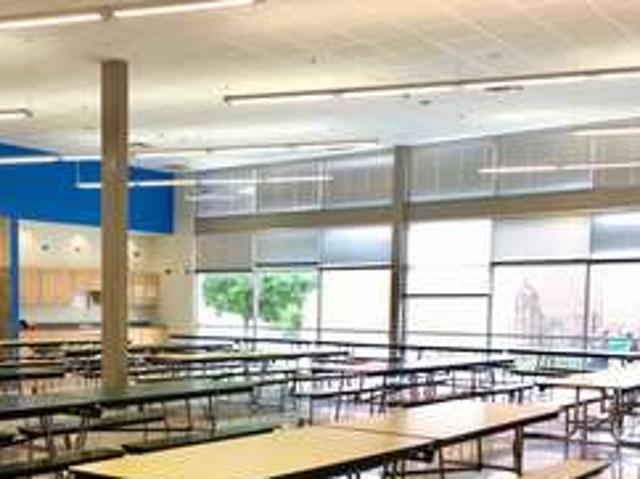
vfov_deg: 29.6
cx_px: 206
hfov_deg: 39.2
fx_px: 887
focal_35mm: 48
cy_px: 376
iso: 40
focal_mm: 4.15
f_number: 2.2
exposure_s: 1/30
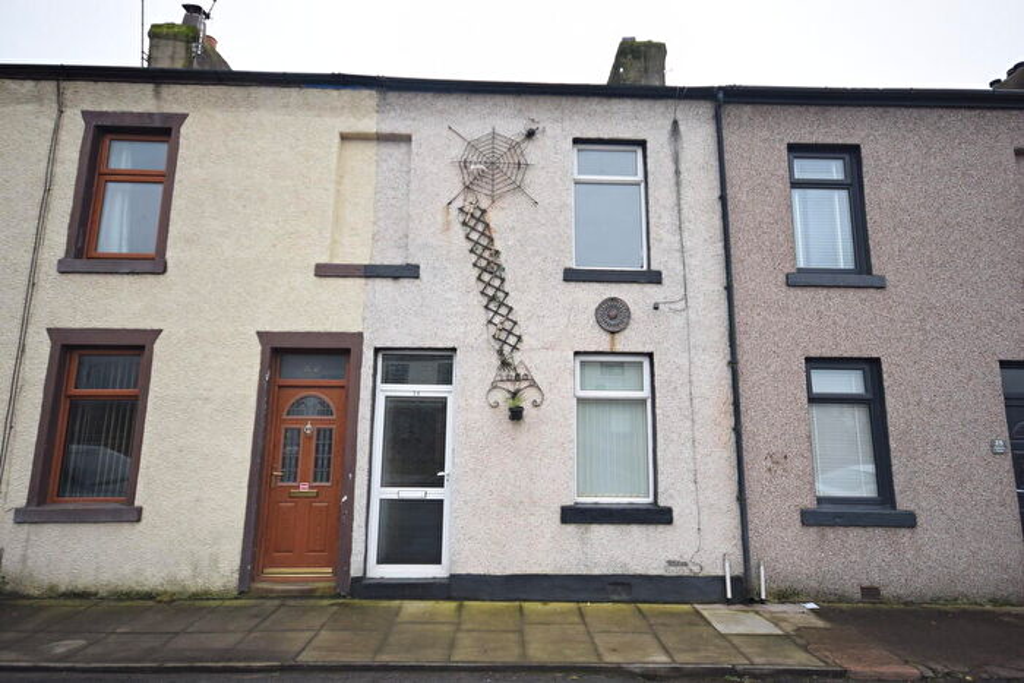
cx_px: 512
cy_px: 342
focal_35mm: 20
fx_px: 555
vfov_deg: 63.2
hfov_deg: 85.4
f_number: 5.6
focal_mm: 13
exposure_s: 1/125
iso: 400
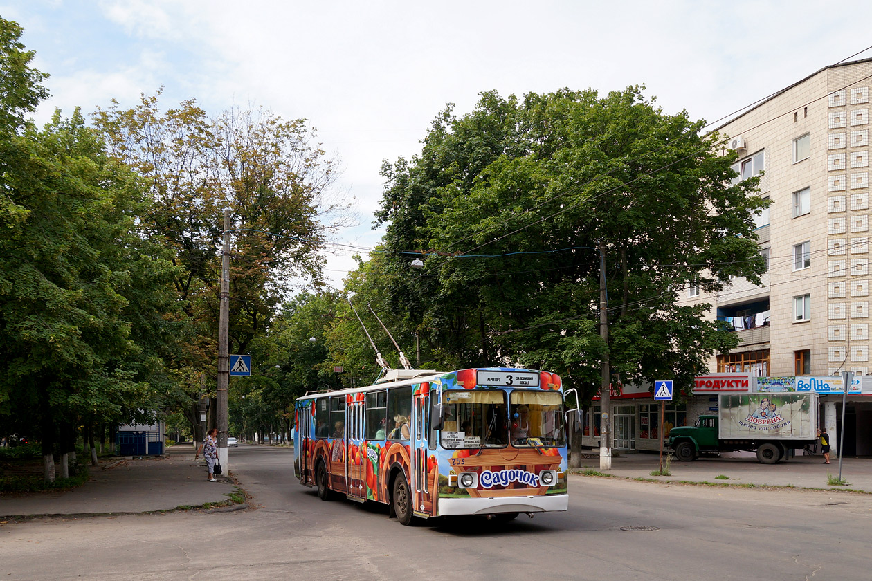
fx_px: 727
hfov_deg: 61.9
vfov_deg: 43.6
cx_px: 436
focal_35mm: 30
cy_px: 290
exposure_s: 1/400
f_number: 7.1
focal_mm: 20
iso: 200
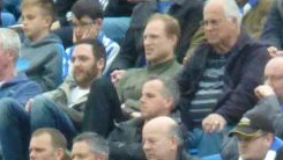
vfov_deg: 0.5
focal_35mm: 2564
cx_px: -103
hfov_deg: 0.8
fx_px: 19247
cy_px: 374
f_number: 6.4
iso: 1600
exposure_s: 1/250
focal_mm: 86
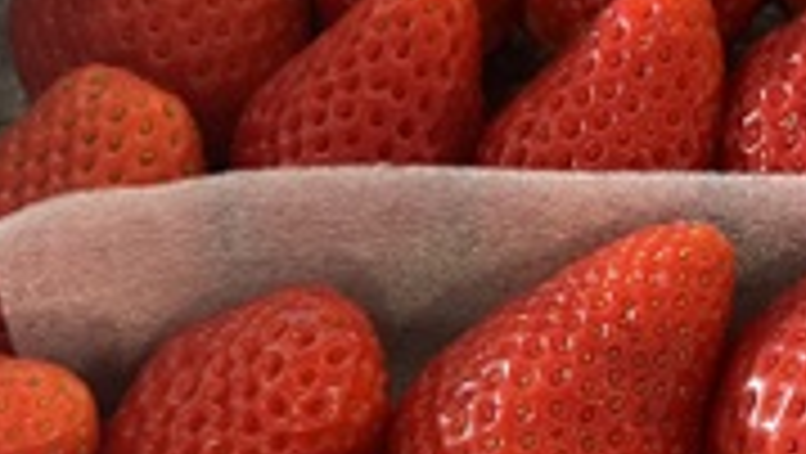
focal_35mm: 76
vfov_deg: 15.9
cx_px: 950
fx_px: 1625
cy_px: 144
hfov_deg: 25.2
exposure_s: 1/50
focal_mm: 5.7
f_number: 1.5
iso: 160
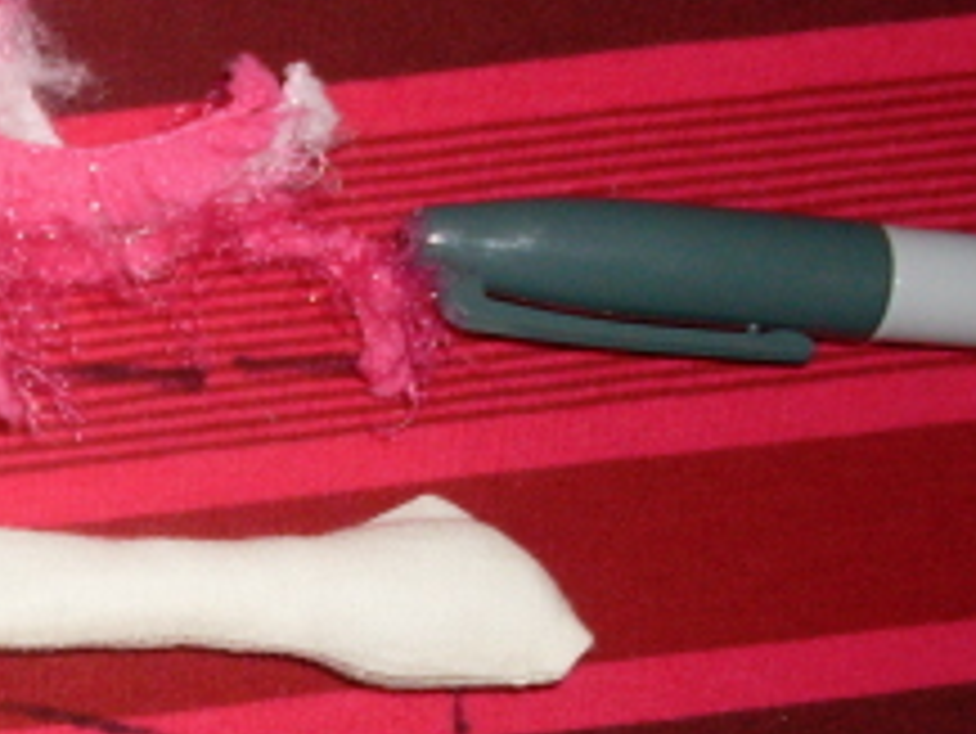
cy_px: 567
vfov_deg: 13.2
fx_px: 3160
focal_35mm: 112
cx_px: -369
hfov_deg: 16.4
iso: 100
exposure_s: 1/45
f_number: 2.8
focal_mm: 6.3
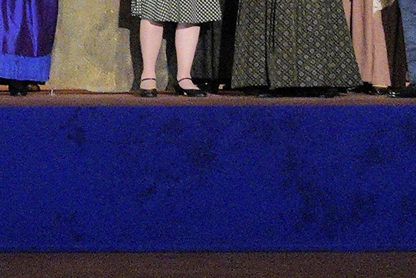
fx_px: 5836
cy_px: -632
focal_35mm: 505
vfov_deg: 2.7
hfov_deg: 4.0
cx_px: -386
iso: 4000
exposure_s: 1/100
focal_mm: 65
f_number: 5.6
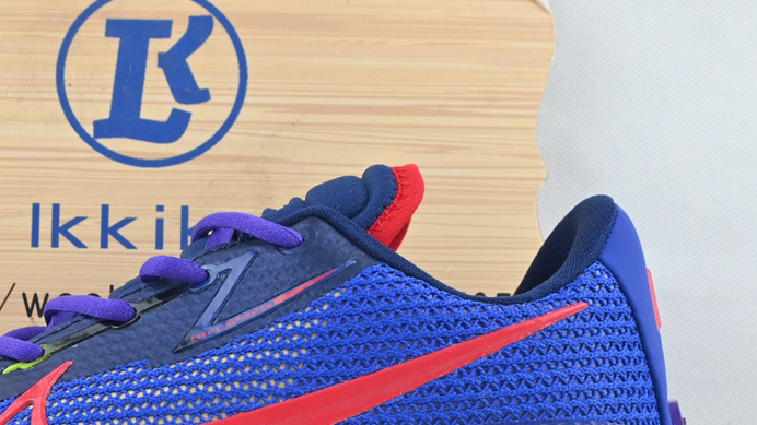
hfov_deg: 23.4
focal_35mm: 90
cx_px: 172
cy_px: 424
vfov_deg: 13.3
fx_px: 1804
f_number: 10
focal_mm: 33
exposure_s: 1/125
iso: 1000
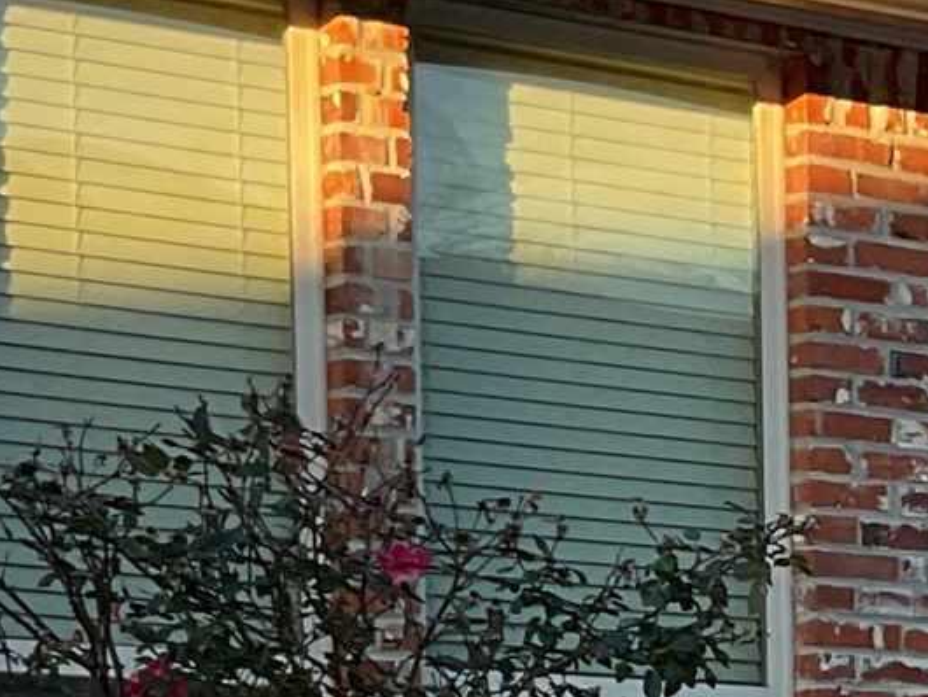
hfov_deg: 11.0
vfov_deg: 8.5
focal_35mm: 168
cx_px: 1644
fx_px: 4506
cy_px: 1201
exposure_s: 1/210
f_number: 1.8
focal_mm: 3
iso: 16
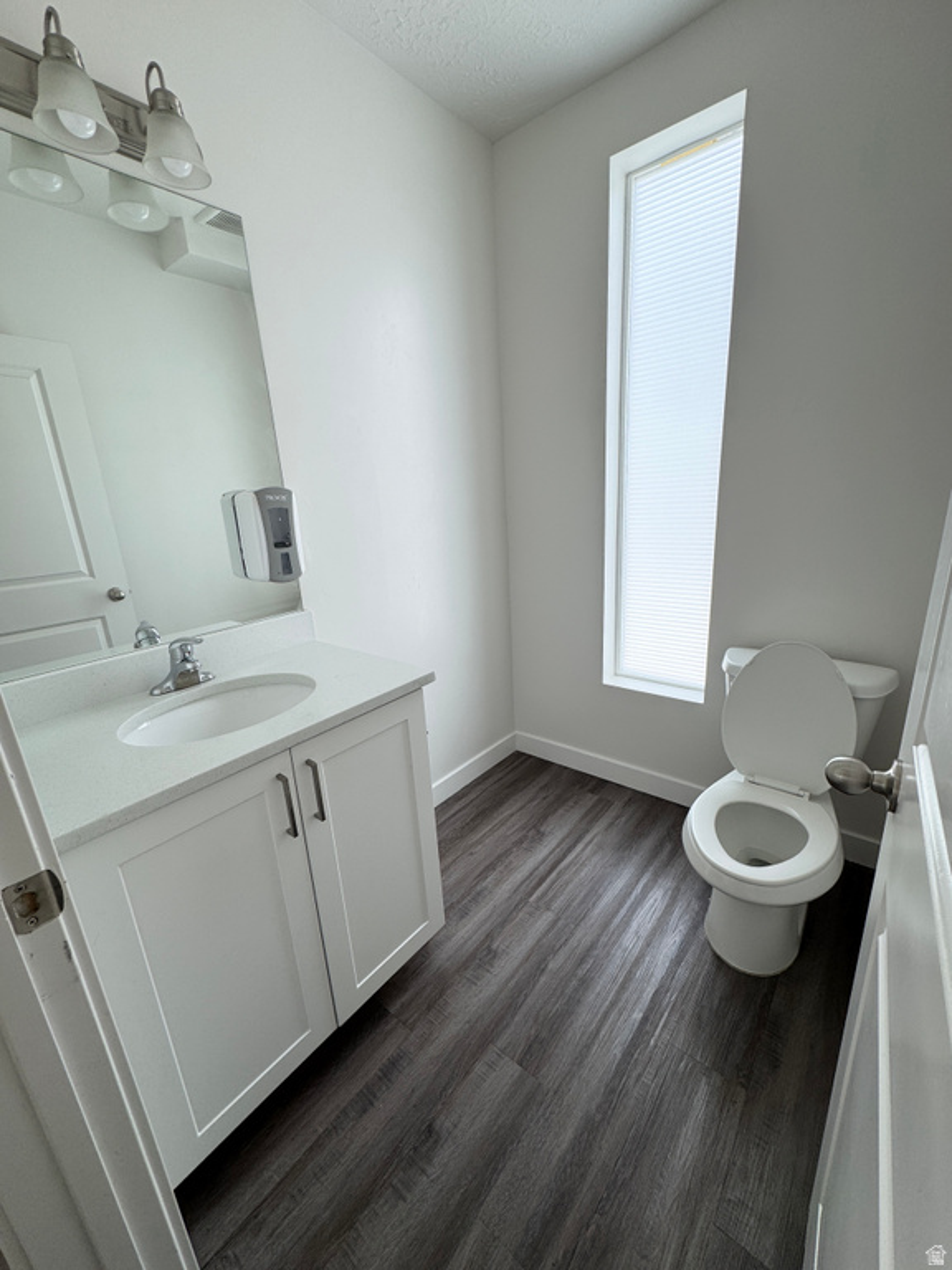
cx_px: 476
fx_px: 513
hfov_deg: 85.7
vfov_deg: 102.1
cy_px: 635
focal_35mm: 14
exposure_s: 1/129
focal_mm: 2.22
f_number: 2.2
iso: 40
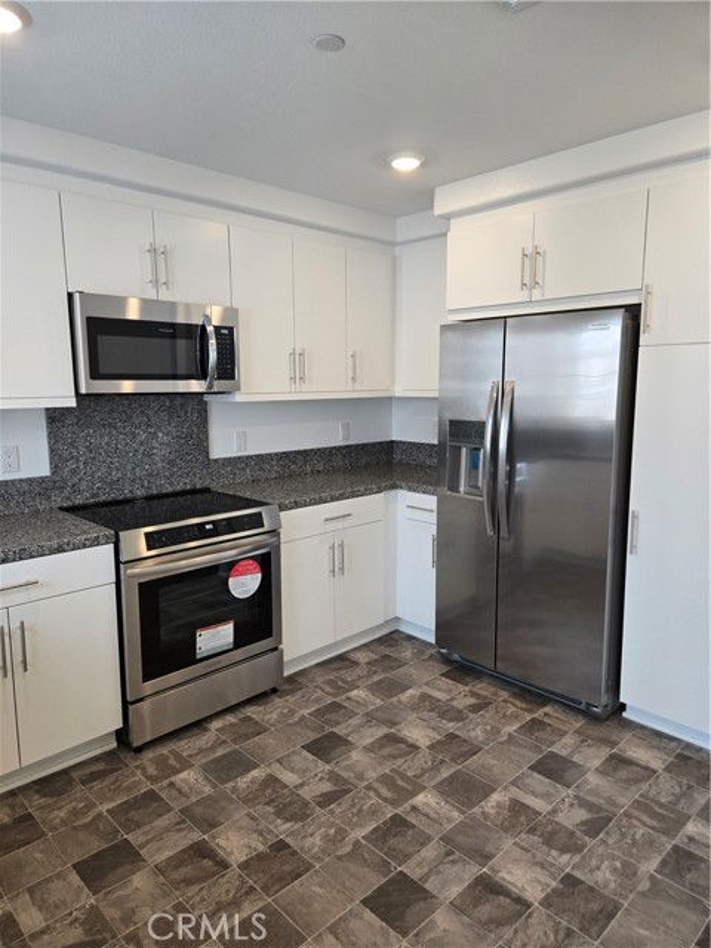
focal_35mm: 23
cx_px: 356
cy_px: 474
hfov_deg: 58.9
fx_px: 630
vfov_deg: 73.9
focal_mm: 5.4
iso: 100
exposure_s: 1/120
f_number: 1.8
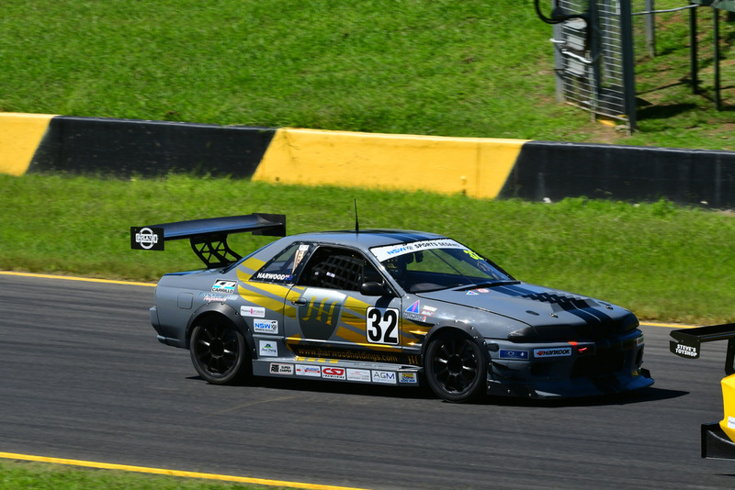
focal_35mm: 300
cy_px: 245
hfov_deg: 6.9
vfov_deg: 4.6
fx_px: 6127
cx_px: 368
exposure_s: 1/640
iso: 500
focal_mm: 200
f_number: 13
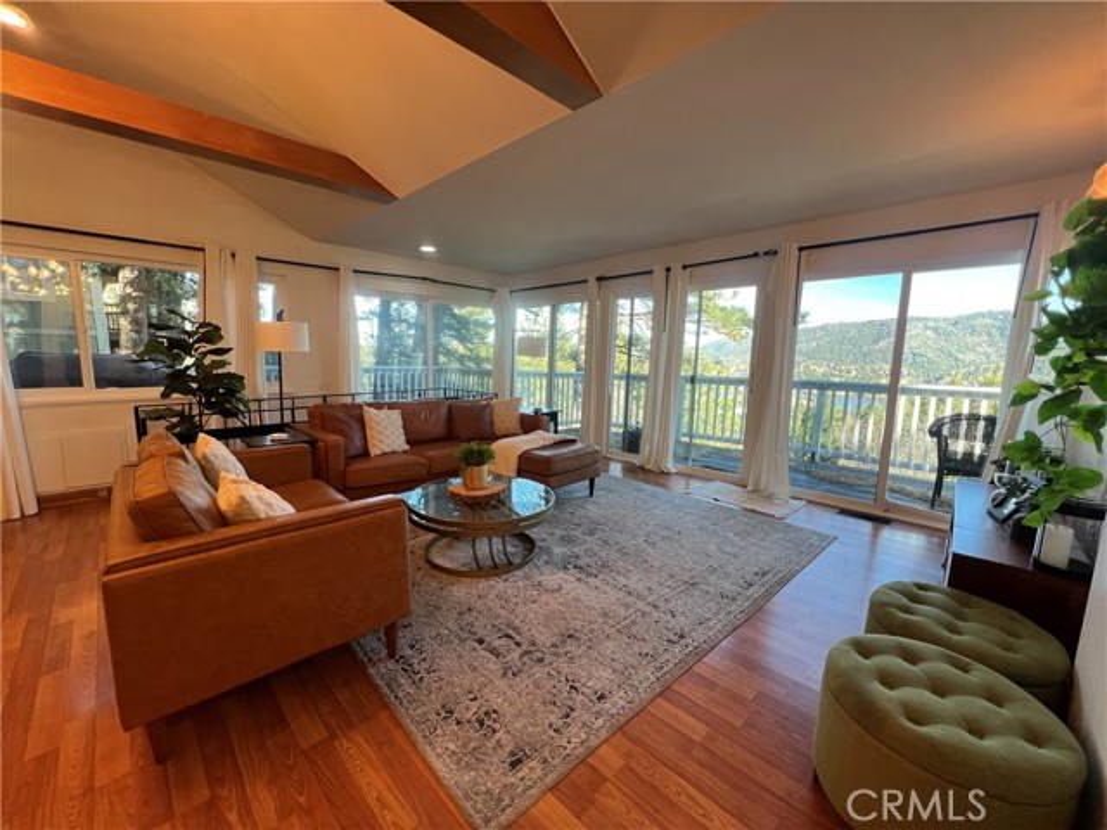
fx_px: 416
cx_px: 554
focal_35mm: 13
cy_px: 415
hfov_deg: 106.2
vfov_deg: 89.9
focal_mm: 1.57
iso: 64
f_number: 1.8
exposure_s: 1/120
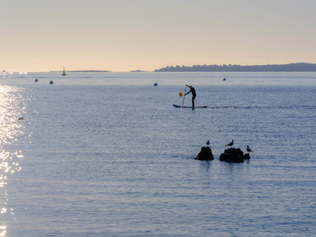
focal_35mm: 158
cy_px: 118
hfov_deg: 12.5
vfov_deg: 9.4
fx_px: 1443
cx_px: 158
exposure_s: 1/400
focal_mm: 200
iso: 320
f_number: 16
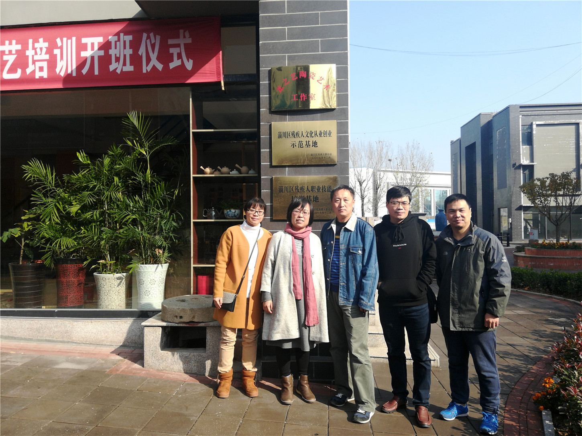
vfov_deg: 53.0
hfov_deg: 67.3
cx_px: 291
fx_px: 437
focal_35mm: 26
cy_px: 218
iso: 50
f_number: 2.2
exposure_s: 1/359
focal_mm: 3.81
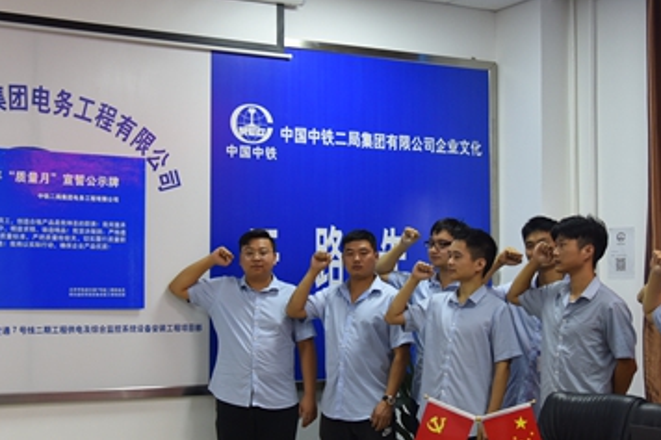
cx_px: 310
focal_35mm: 63
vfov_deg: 21.5
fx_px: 1156
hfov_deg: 31.9
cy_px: 220
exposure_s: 1/60
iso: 900
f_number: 4
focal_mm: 32
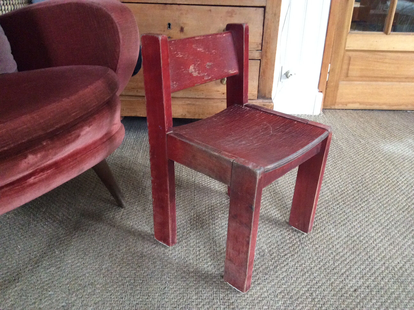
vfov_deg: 44.1
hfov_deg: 56.9
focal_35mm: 32
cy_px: 155
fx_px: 382
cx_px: 207
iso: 250
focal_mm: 3.3
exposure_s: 1/25
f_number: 2.4
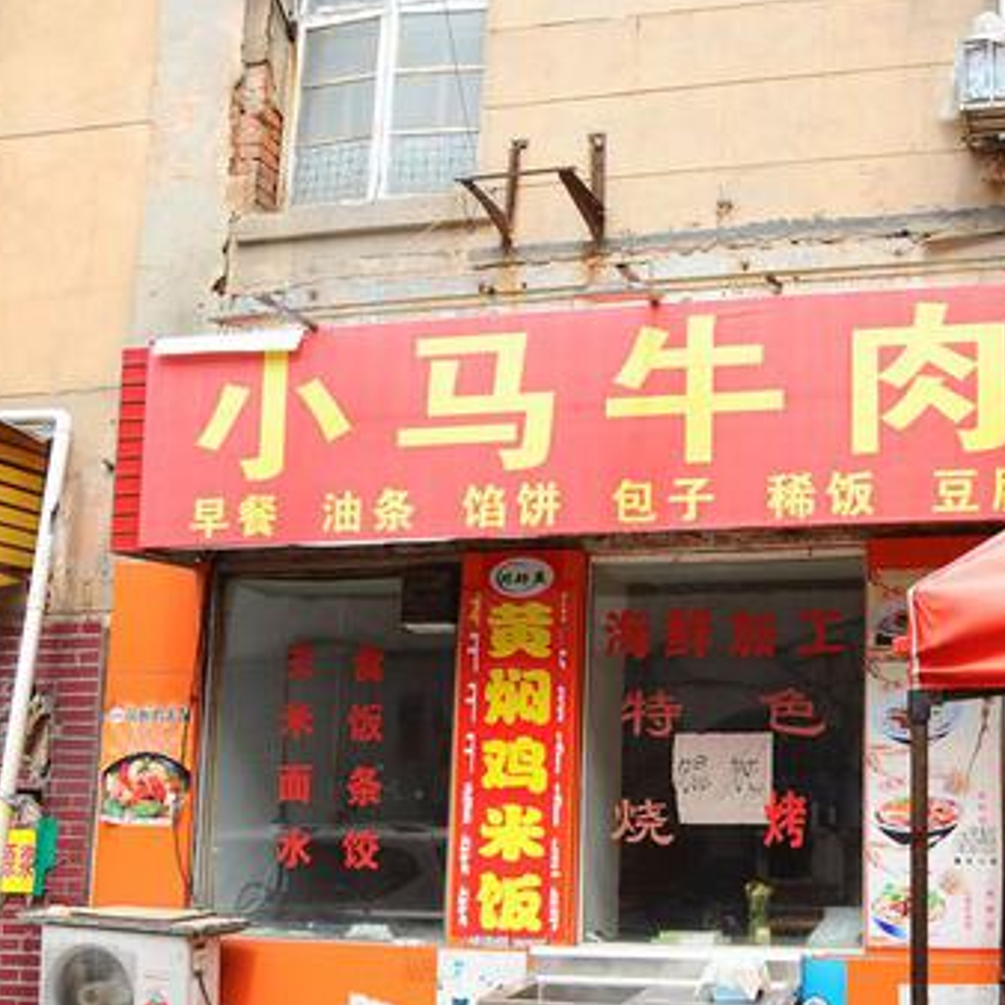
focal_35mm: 45
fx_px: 1478
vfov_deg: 37.3
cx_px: 812
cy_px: 624
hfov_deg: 36.2
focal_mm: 28
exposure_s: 1/320
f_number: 5.6
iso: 200
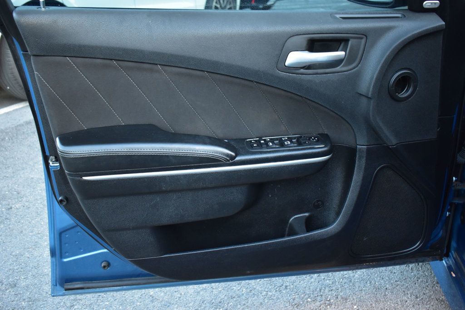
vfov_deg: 36.8
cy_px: 155
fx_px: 465
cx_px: 232
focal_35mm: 36
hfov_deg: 53.1
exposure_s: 1/10
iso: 1600
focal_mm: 24
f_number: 4
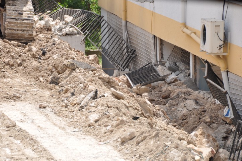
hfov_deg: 10.6
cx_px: 121
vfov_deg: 7.0
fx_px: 1309
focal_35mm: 195
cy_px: 80
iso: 200
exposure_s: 1/320
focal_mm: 130
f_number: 9
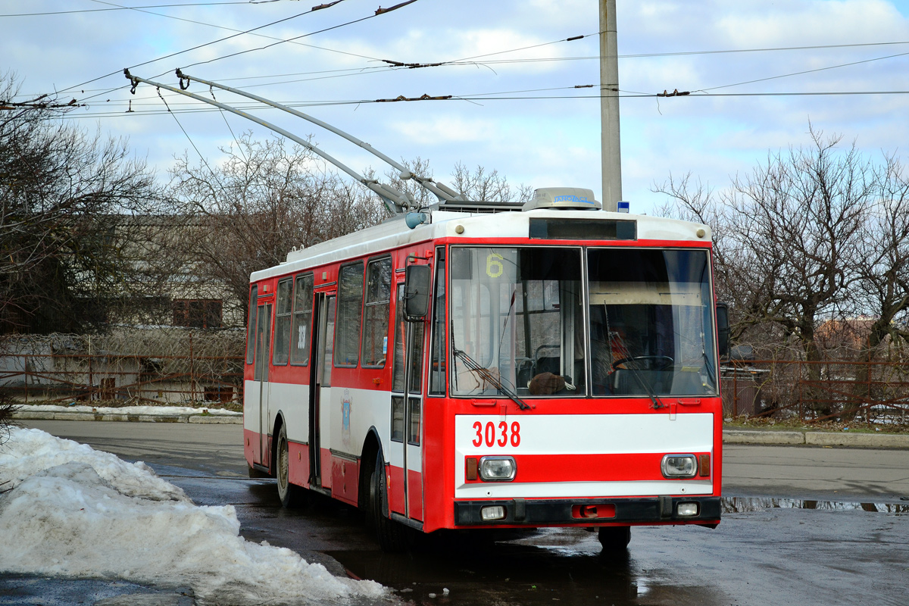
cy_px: 303
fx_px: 2083
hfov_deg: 24.6
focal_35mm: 82
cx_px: 454
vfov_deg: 16.6
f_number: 5.6
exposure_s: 1/1000
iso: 450
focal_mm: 55
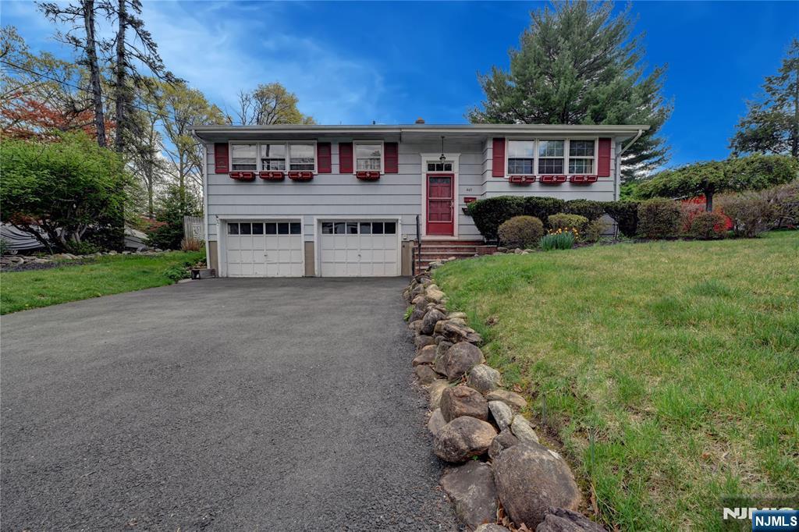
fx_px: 311
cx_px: 400
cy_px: 266
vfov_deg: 81.2
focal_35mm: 14
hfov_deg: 104.3
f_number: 9
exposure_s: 1/100
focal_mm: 14
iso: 200
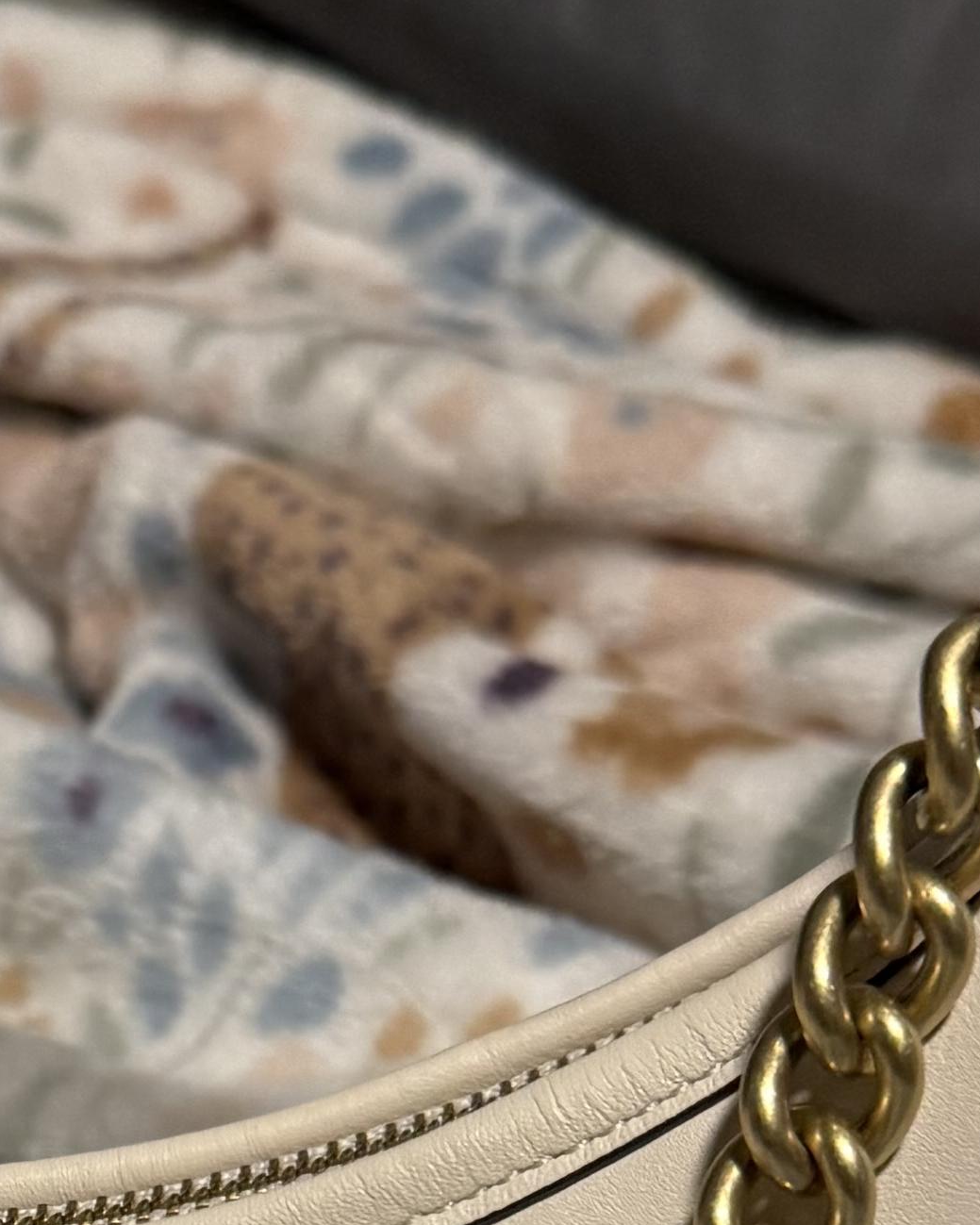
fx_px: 3735
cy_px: 1650
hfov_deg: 14.7
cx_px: 42
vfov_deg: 17.3
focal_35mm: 103
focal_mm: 6.76
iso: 250
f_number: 1.78
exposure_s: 1/60
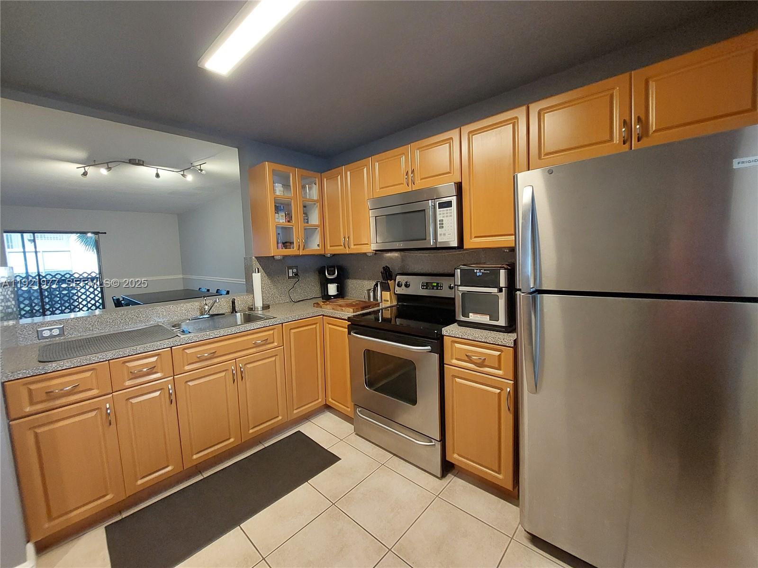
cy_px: 284
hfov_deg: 106.2
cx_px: 379
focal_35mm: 13
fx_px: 285
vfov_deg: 89.9
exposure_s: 1/30
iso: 320
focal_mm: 1.74
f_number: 2.2
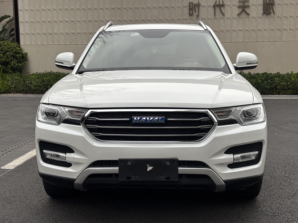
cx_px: 149
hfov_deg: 36.8
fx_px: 448
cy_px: 112
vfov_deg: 28.0
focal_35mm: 52
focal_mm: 5.96
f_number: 1.6
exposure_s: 1/581
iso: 32
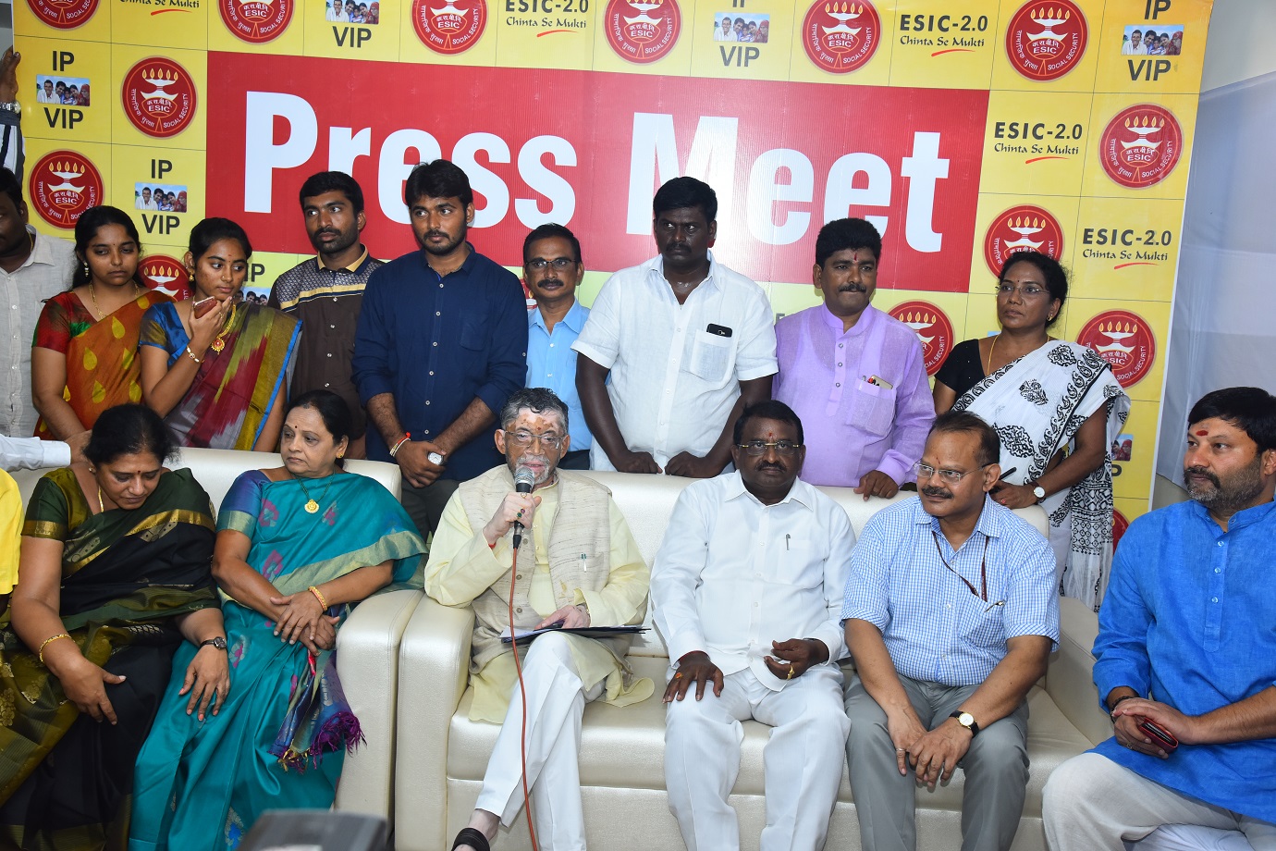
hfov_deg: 54.4
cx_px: 638
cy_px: 426
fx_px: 1240
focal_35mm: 35
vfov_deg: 37.9
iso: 1250
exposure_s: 1/125
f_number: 7.1
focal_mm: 35
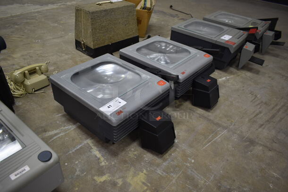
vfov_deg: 48.0
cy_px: 96
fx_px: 216
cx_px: 144
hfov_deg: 67.3
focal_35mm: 27
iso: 320
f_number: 3.5
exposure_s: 1/30
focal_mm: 18
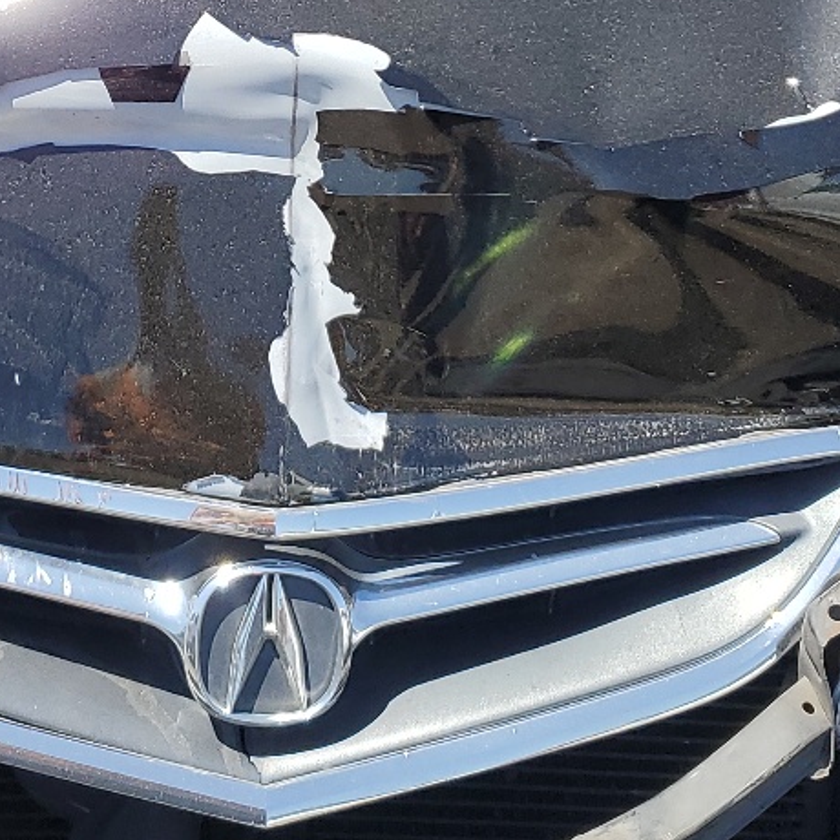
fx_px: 2196
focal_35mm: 80
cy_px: 126
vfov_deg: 21.3
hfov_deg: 21.6
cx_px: 299
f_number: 1.5
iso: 50
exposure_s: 1/1667
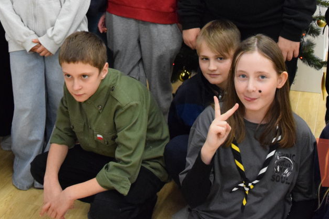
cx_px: 121
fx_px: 630
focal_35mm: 69
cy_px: -56
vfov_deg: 18.5
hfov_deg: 29.1
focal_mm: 18
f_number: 3.5
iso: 3200
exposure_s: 1/320
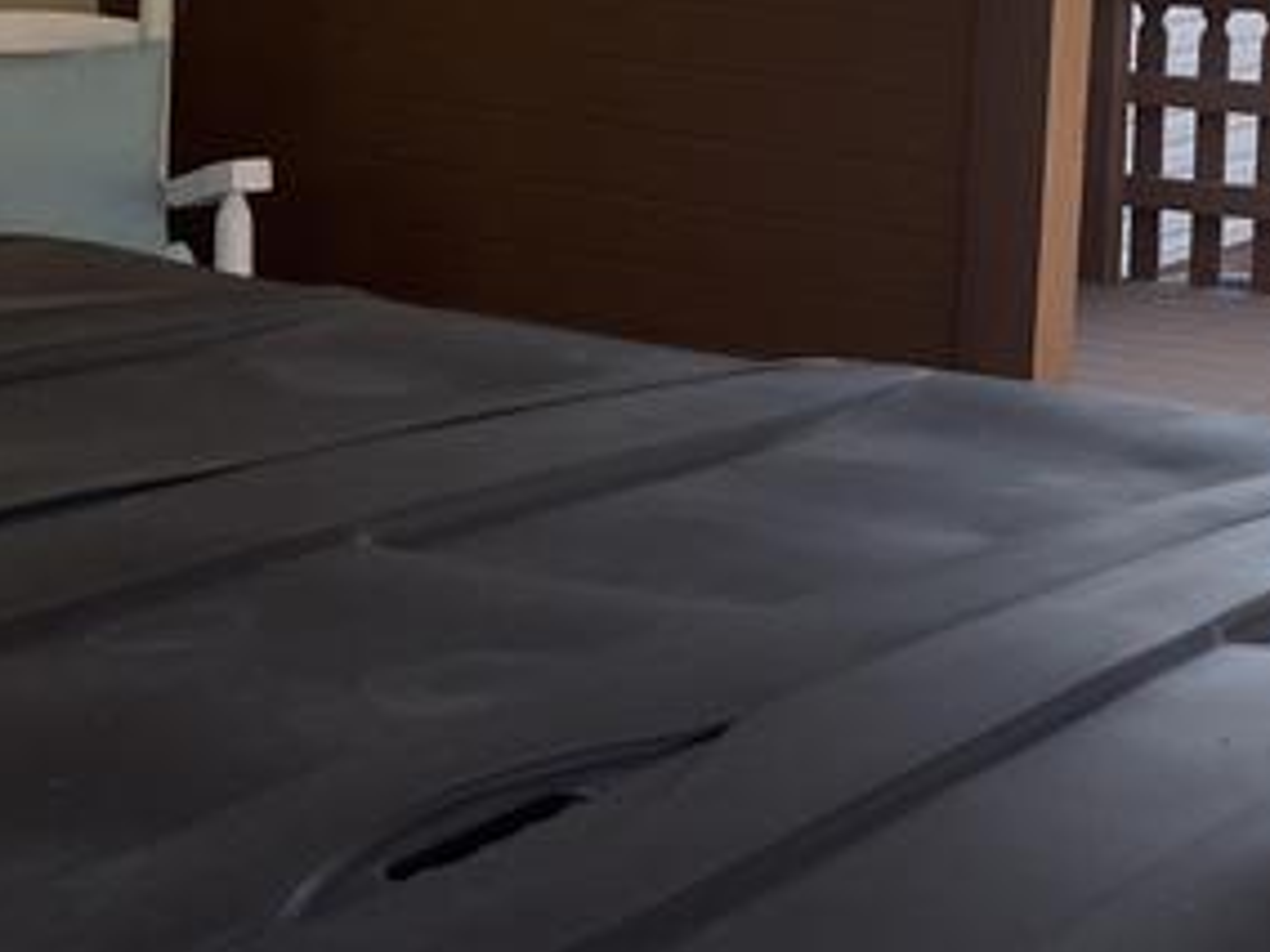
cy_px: -228
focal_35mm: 75
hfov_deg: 23.3
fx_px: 2752
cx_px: 1599
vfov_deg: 18.5
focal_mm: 5.1
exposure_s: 1/1067
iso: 32
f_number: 1.6
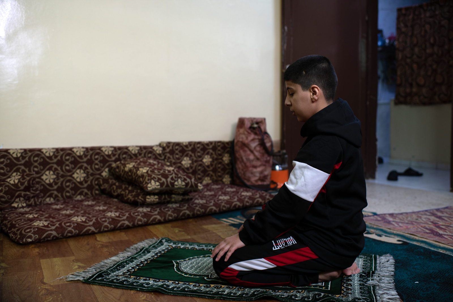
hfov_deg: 54.4
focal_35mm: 35
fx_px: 440
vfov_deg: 37.9
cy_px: 151
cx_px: 226
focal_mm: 35
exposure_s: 1/100
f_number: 2.8
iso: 160
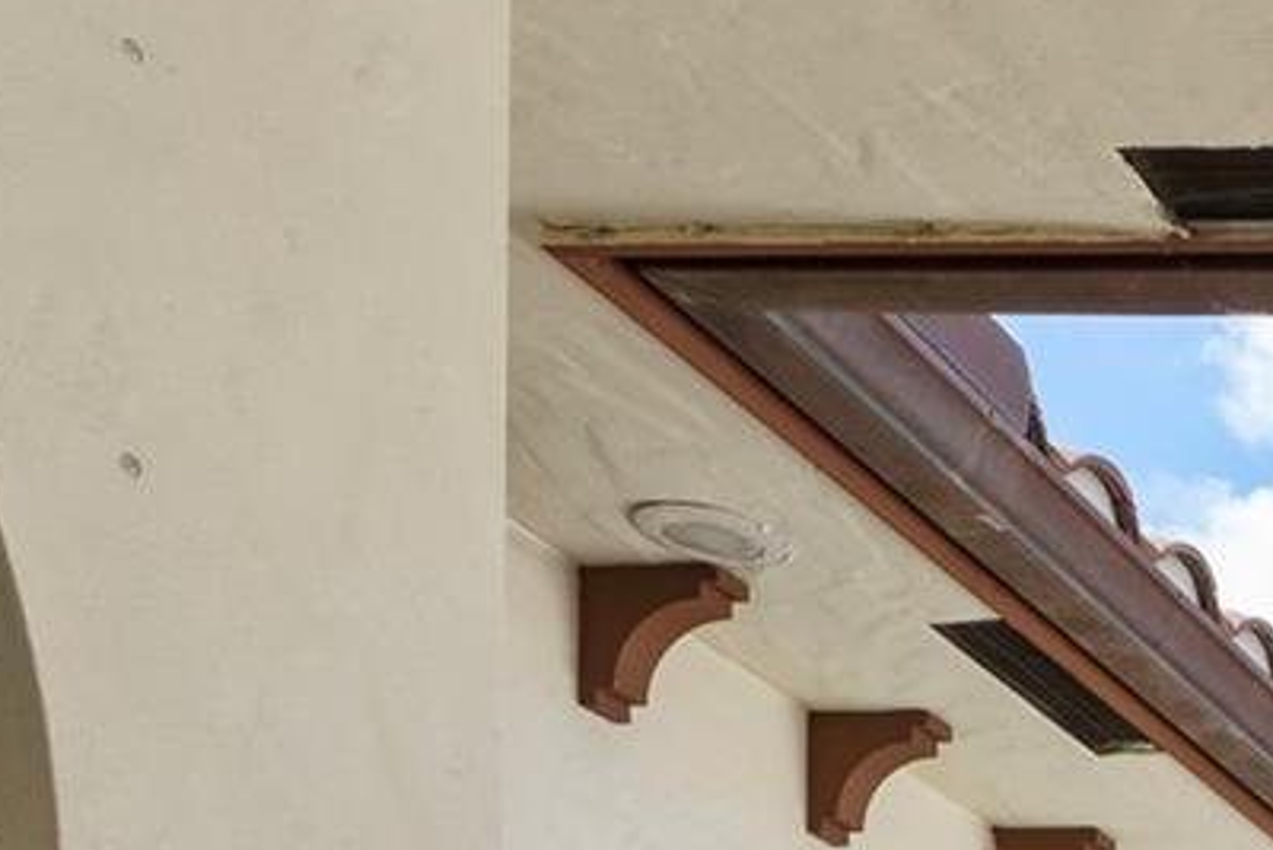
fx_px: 2264
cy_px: 1604
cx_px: 2320
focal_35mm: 64
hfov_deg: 20.9
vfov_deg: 16.9
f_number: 9
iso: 50
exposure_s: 1/15
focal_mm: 16
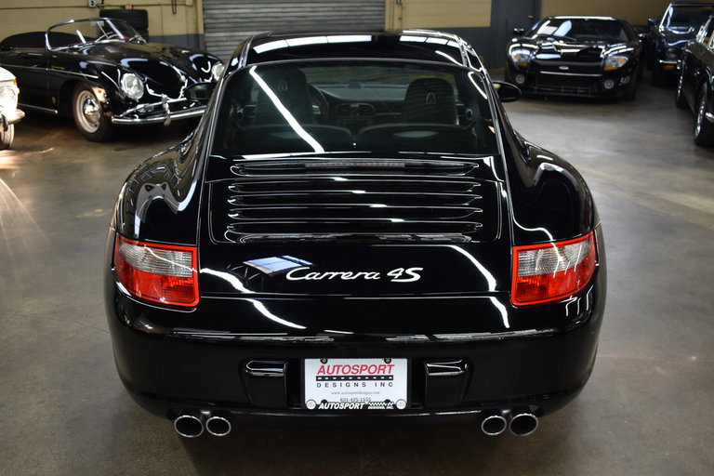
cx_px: 357
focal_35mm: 36
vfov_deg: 36.9
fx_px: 714
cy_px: 238
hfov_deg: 53.1
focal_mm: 24
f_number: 3.8
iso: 450
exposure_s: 1/40
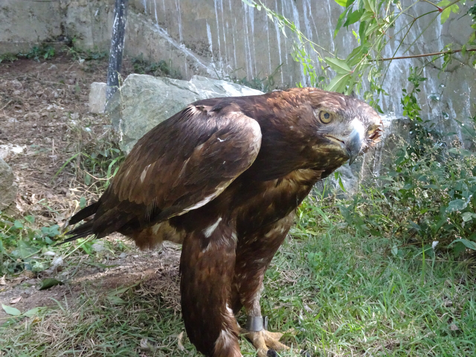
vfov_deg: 35.1
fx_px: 564
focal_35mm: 41
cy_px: 178
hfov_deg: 45.8
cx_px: 238
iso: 1600
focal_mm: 7.05
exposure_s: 1/250
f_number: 4
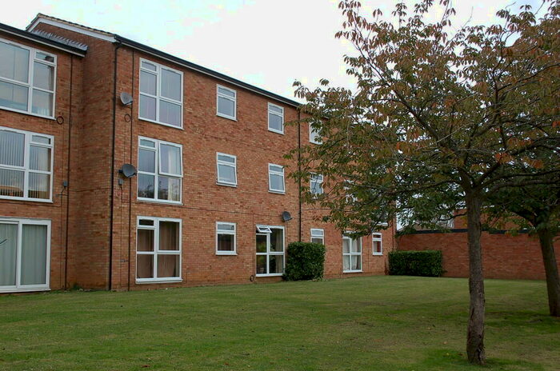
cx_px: 280
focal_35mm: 39
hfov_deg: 49.6
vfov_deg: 34.1
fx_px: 606
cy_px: 186
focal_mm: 26
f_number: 7.1
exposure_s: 1/200
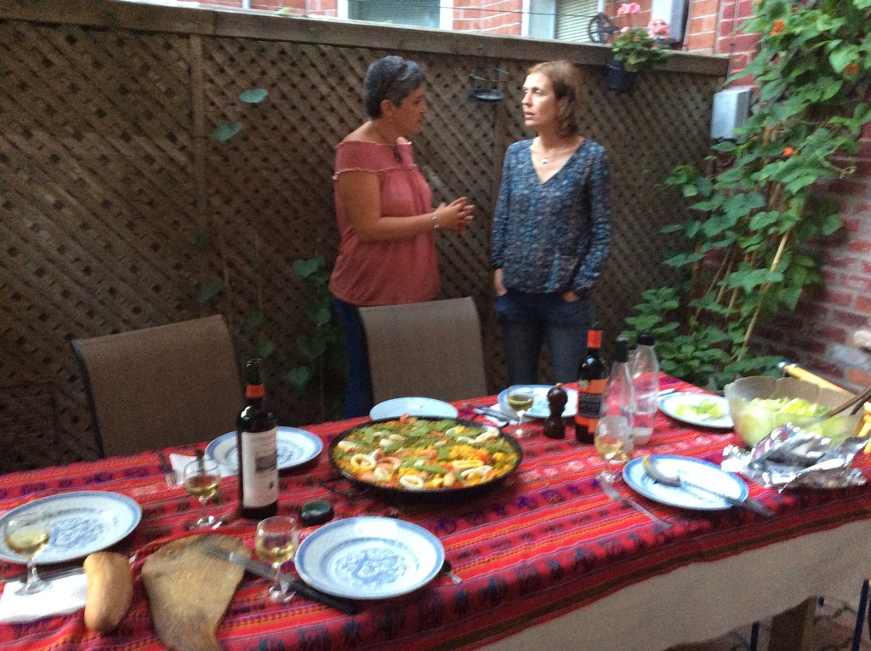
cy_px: 326
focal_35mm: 32
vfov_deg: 44.1
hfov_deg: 56.9
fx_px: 804
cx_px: 436
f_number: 2.4
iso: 320
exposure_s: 1/20
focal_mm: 3.3
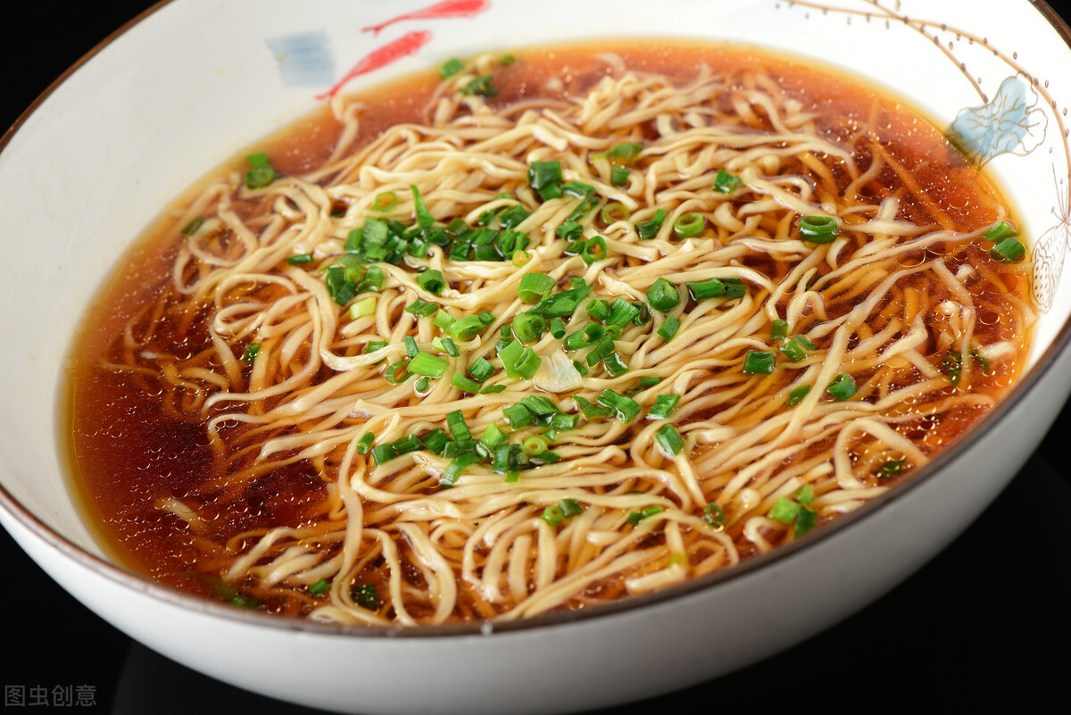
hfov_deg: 19.4
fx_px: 3125
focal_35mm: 105
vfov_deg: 13.1
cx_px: 536
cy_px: 358
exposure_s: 1/160
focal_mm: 105
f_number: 9
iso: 200
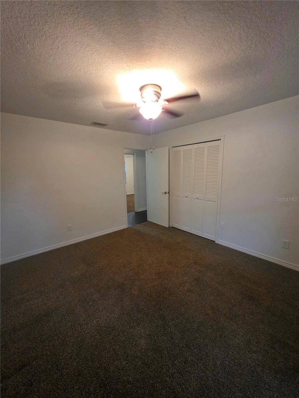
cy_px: 199
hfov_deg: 89.9
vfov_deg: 106.2
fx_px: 150
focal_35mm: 13
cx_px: 150
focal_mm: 2.2
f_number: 1.9
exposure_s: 1/60.2
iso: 640
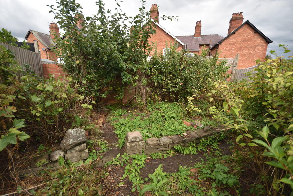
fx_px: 122
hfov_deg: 100.4
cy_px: 98
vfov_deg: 77.3
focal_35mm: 15
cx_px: 146
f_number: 5.6
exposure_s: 1/200
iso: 100
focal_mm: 10
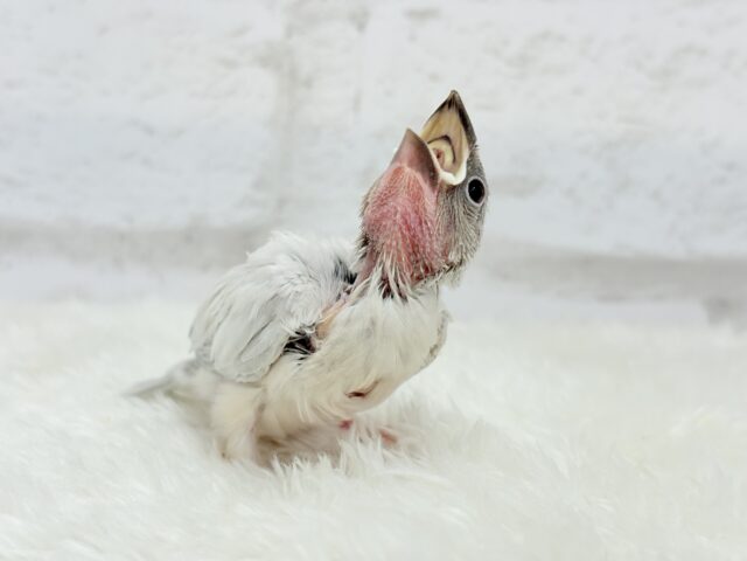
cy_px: 280
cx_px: 374
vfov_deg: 28.0
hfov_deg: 36.8
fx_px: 1122
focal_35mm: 52
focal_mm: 5.96
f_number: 1.6
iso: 80
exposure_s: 1/100
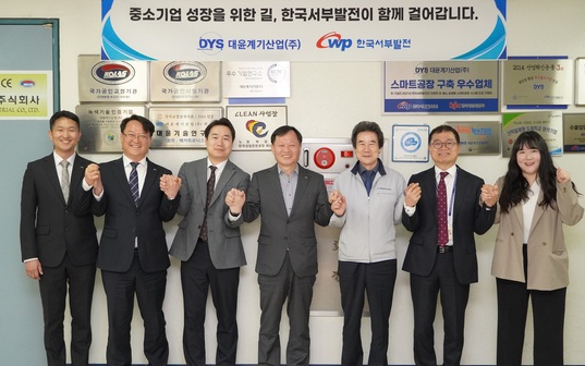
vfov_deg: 27.4
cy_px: 182
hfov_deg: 42.6
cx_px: 294
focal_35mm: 47
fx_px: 750
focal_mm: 30
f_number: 4.5
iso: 3200
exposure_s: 1/160
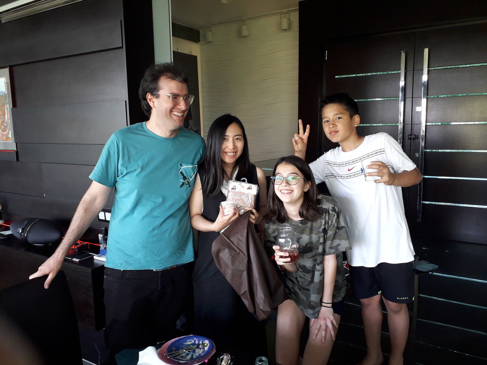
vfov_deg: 51.4
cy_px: 182
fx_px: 380
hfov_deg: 65.3
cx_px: 244
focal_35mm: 27
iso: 160
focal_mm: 3.6
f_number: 1.9
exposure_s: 1/50
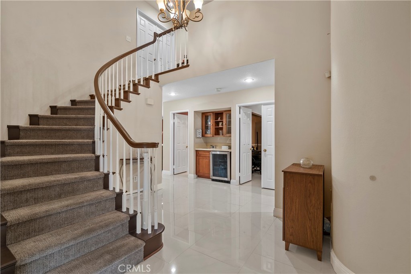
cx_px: 206
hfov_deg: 96.7
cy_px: 137
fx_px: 183
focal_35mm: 16
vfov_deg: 73.8
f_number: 6.7
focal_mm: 16
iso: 250
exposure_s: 1/4
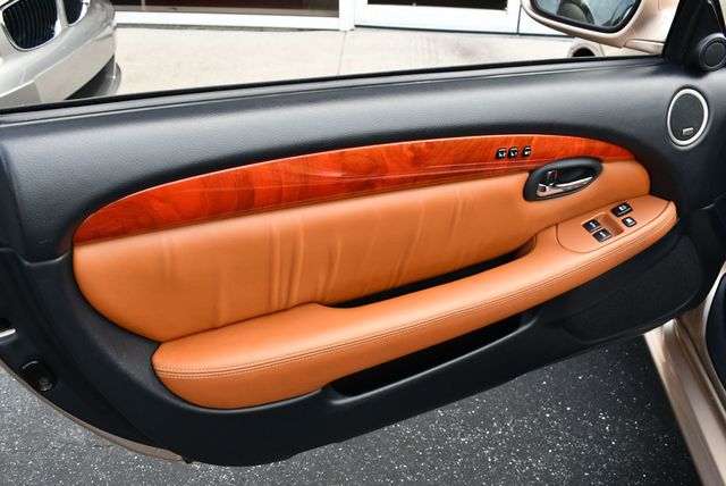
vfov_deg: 36.9
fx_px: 727
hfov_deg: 53.1
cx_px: 363
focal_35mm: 36
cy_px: 243
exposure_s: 1/250
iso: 400
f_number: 5
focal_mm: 18
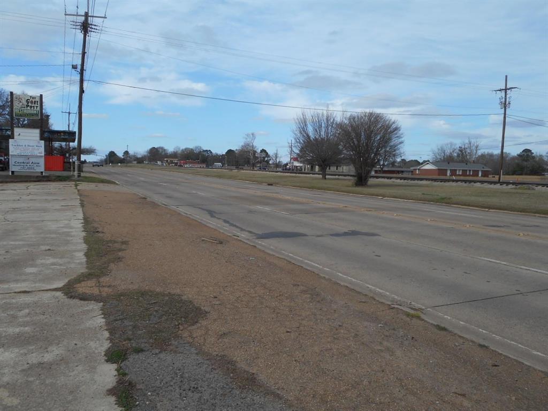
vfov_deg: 48.2
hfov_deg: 61.7
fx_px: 459
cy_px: 206
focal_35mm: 29
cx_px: 274
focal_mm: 5.2
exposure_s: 1/640
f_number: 4
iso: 80
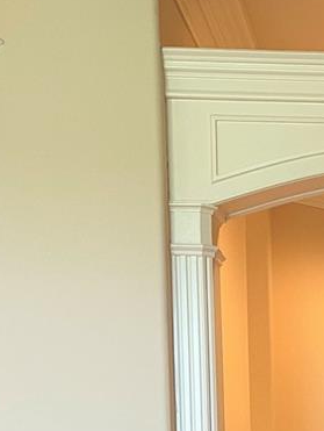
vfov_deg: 21.8
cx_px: 454
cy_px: 494
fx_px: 1046
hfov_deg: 16.4
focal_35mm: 84
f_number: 1.6
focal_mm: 5.1
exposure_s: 1/60
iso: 160
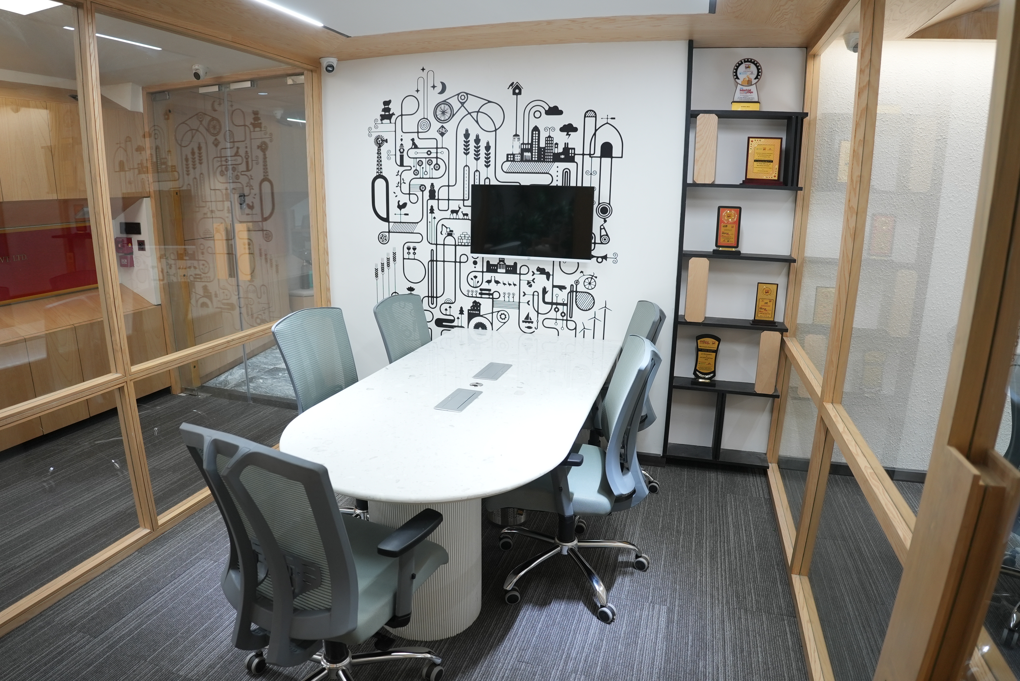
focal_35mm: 20
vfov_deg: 62.0
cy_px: 340
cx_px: 510
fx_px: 567
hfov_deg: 83.9
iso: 500
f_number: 2.8
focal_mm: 20
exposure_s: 1/100
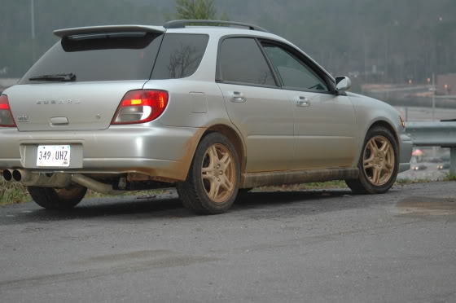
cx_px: 228
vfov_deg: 11.7
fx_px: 1480
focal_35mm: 117
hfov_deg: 17.5
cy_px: 152
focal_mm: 78
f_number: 4
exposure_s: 1/60
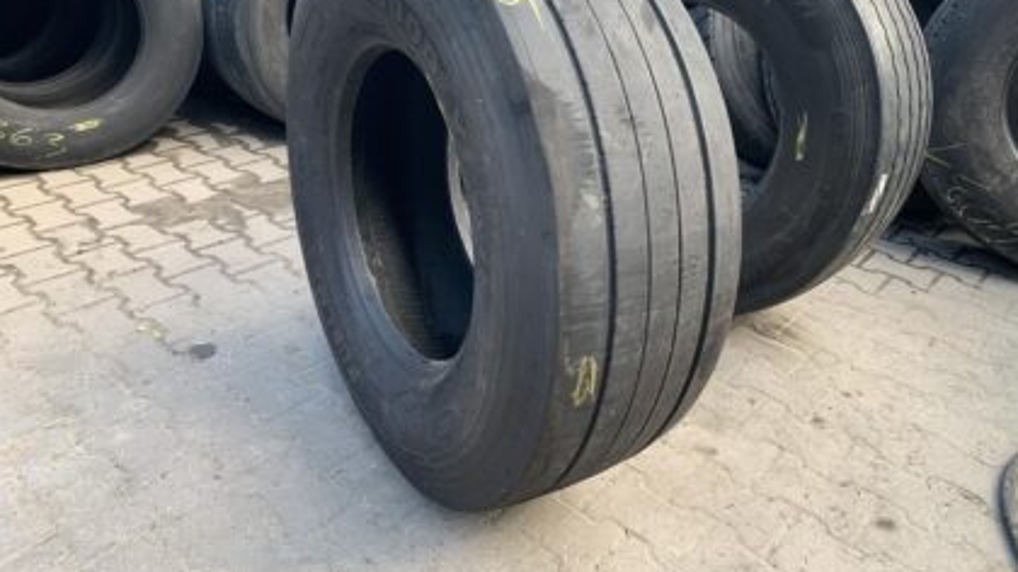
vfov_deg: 39.8
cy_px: 200
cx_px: 519
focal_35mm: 29
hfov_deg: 66.1
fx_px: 783
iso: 32
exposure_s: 1/121
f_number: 1.8
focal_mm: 4.25
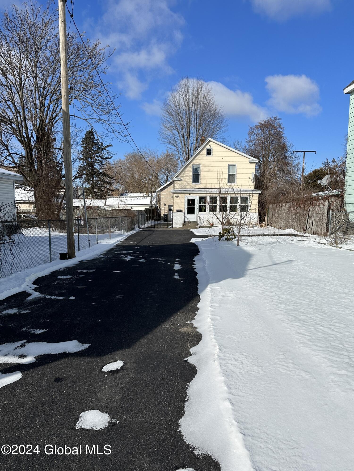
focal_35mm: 24
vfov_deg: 71.6
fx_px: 327
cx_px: 177
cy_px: 236
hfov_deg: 56.8
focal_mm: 6.86
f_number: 1.78
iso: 80
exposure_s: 1/9709
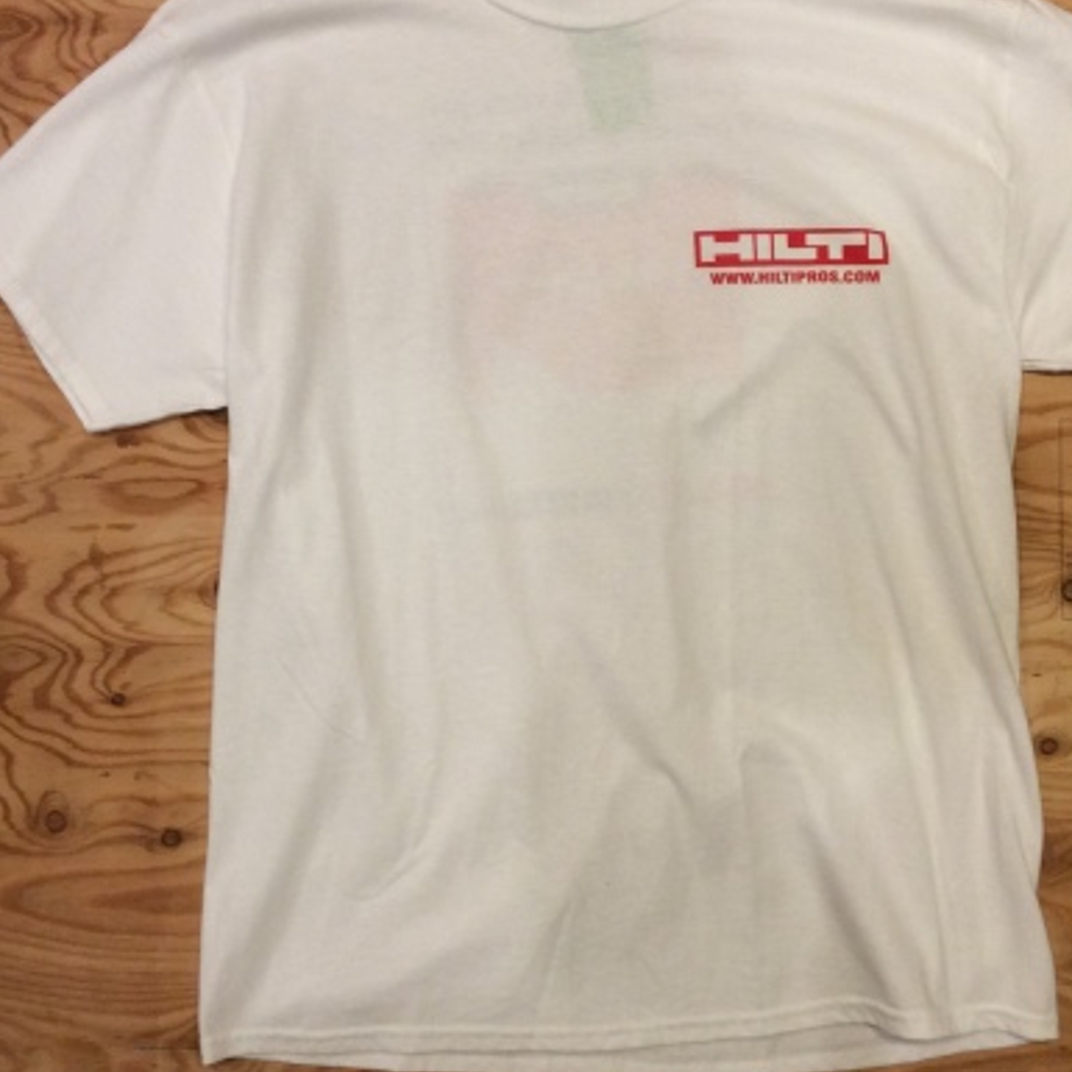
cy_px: 479
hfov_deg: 36.0
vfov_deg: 36.0
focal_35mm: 47
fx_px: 1647
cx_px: 579
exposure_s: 1/24
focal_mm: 3.3
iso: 80
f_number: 2.4
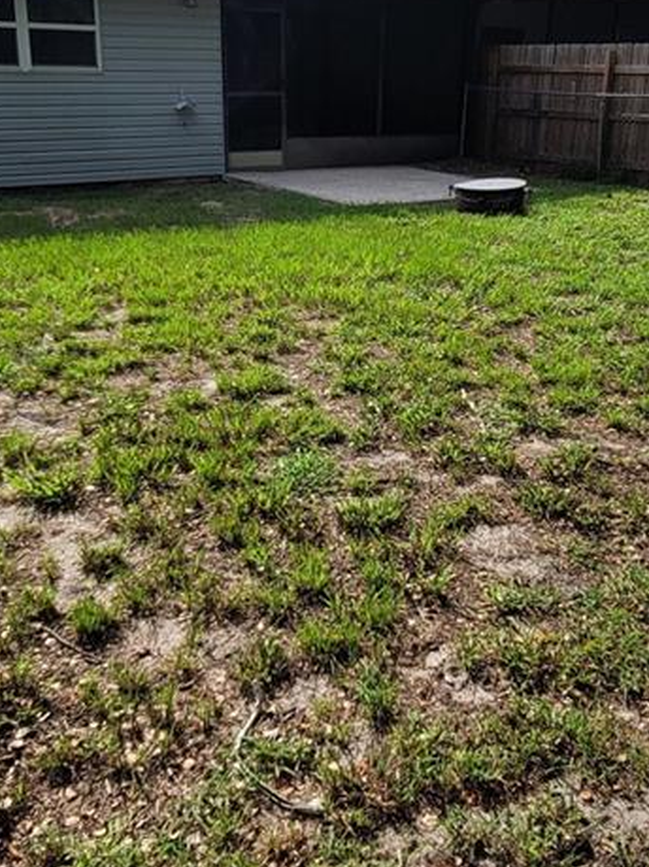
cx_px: 323
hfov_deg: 41.8
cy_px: 442
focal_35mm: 34
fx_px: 850
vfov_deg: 54.0
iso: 64
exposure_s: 1/2378
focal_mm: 2.2
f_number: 2.2
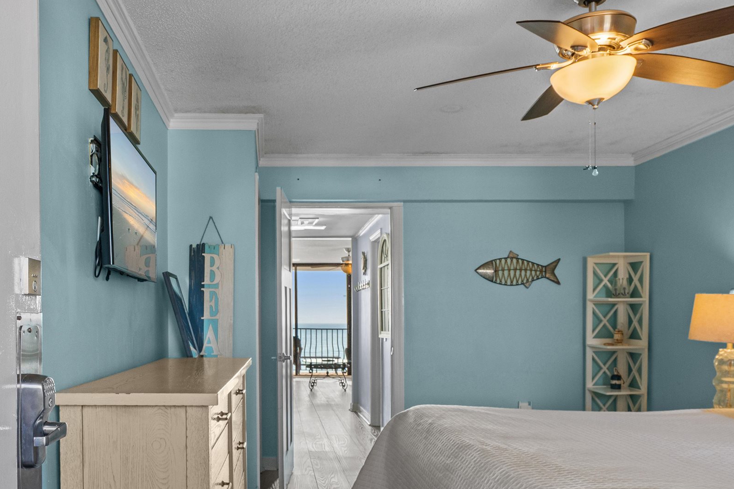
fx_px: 632
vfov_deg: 41.5
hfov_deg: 59.4
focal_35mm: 31
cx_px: 269
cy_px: 345
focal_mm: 16
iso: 640
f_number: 8
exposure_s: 1/15
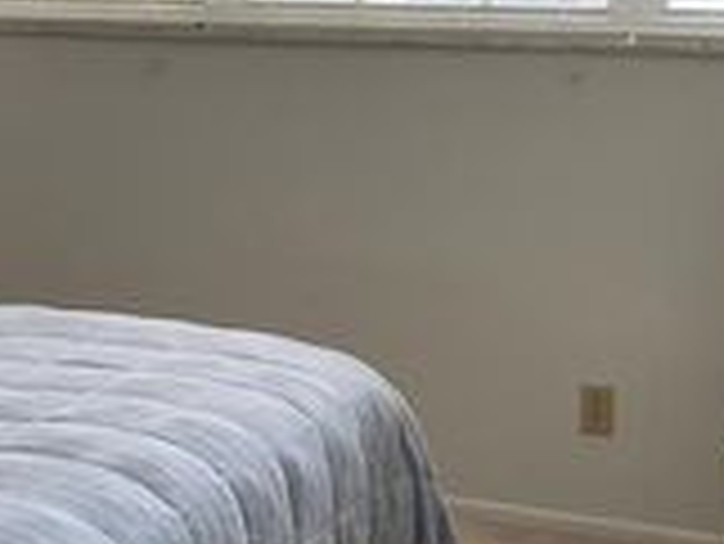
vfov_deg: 13.8
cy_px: 169
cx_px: -108
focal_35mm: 107
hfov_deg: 17.6
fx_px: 2240
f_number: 1.8
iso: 40
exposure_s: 1/60
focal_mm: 3
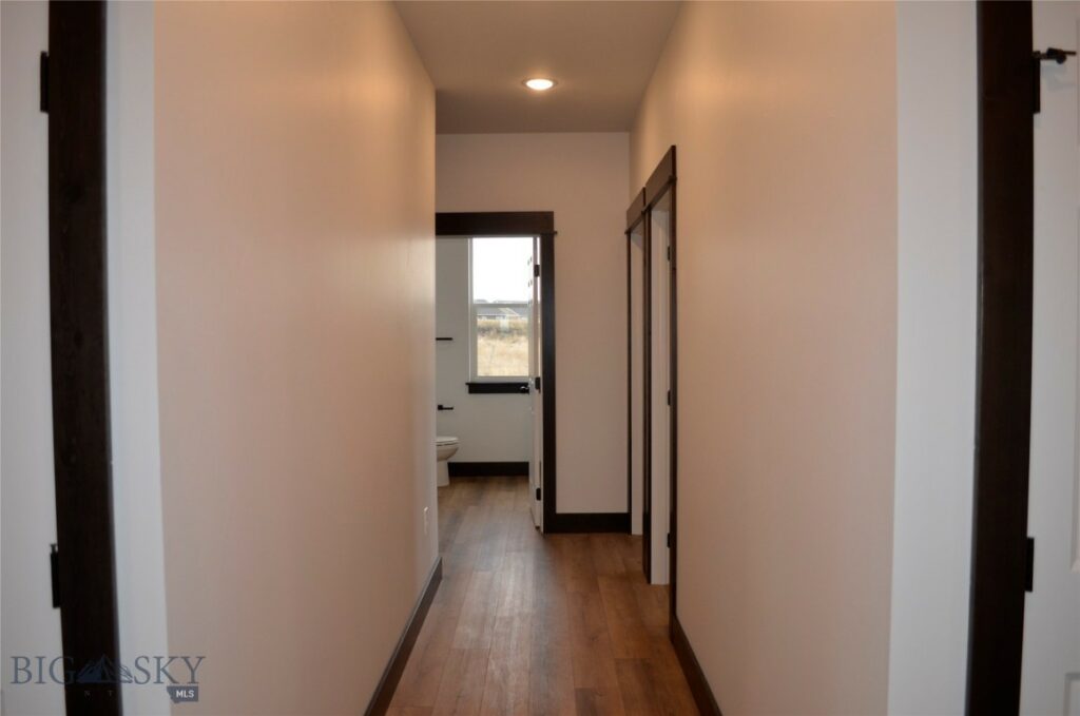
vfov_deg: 47.8
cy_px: 358
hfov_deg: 67.5
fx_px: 809
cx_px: 540
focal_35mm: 27
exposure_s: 1/125
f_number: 3.5
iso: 280
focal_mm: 18
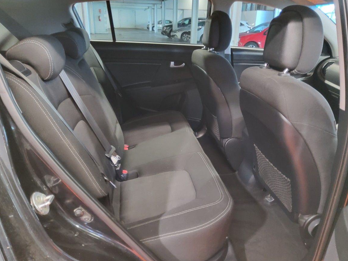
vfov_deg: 51.3
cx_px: 178
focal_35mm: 27
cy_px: 134
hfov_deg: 65.3
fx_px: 271
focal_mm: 3.08
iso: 1000
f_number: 2
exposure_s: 1/20
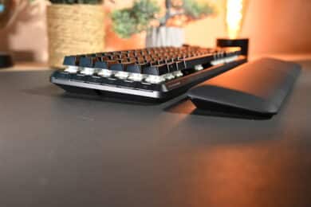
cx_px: 156
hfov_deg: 48.5
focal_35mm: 40
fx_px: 346
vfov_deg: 33.4
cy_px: 104
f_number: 5.6
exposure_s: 1/40
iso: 560
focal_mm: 40
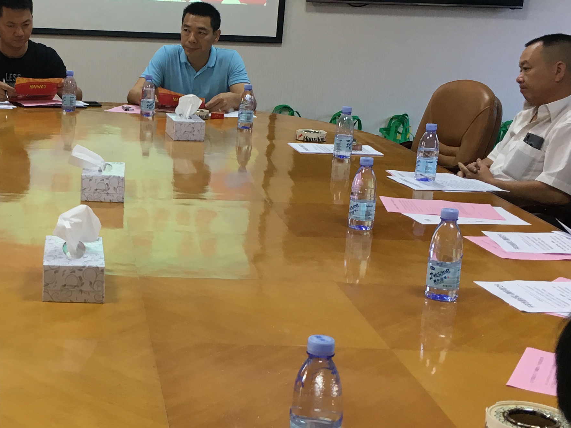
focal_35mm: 66
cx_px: 86
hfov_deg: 28.5
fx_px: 1089
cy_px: 222
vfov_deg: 22.3
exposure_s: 1/33
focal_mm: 4.15
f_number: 2.2
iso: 64
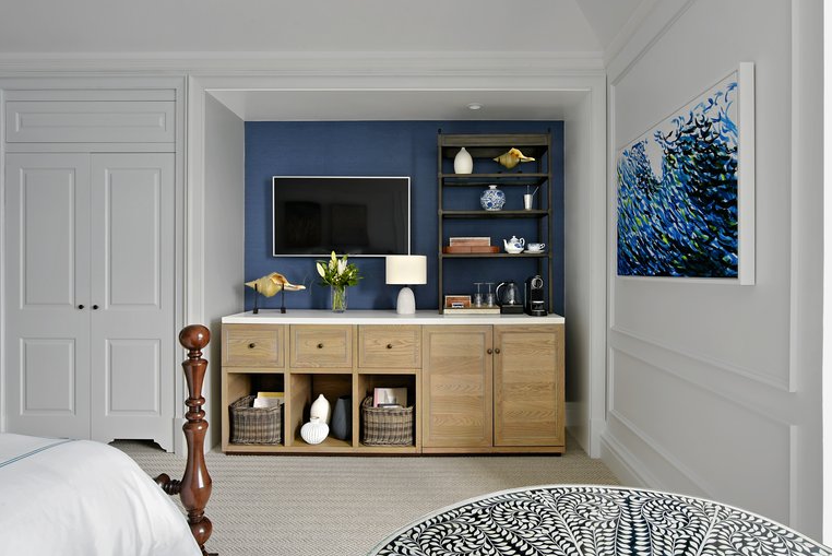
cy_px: 273
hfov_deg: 81.2
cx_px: 418
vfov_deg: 59.6
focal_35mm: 21
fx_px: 486
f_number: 16
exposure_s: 1.3
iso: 64
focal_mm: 20
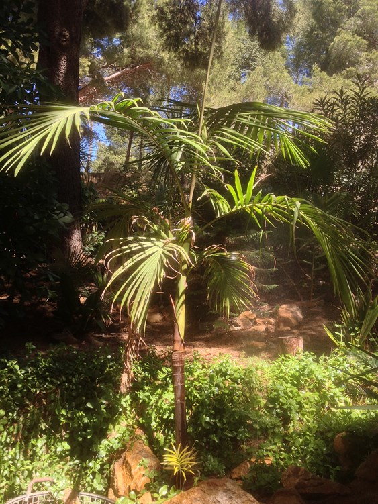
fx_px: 510
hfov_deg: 40.7
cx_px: 189
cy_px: 252
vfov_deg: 52.6
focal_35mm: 35
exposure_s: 1/302
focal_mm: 4.28
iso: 50
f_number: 2.4
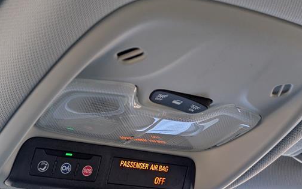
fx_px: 543
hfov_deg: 31.0
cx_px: 172
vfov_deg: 19.7
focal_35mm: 66
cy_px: 74
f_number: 1.68
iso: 62
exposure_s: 1/137
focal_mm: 6.9
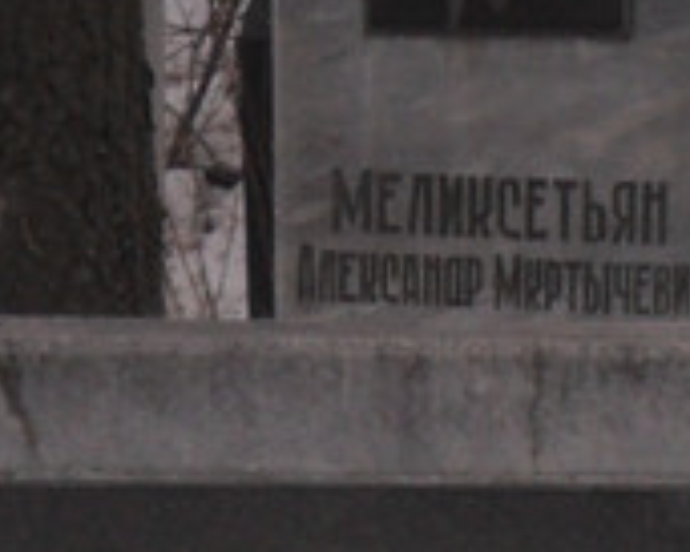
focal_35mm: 523
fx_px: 10686
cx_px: 1039
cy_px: 1539
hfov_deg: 3.7
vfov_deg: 2.9
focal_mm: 15.4
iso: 100
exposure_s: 1/250
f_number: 4.3
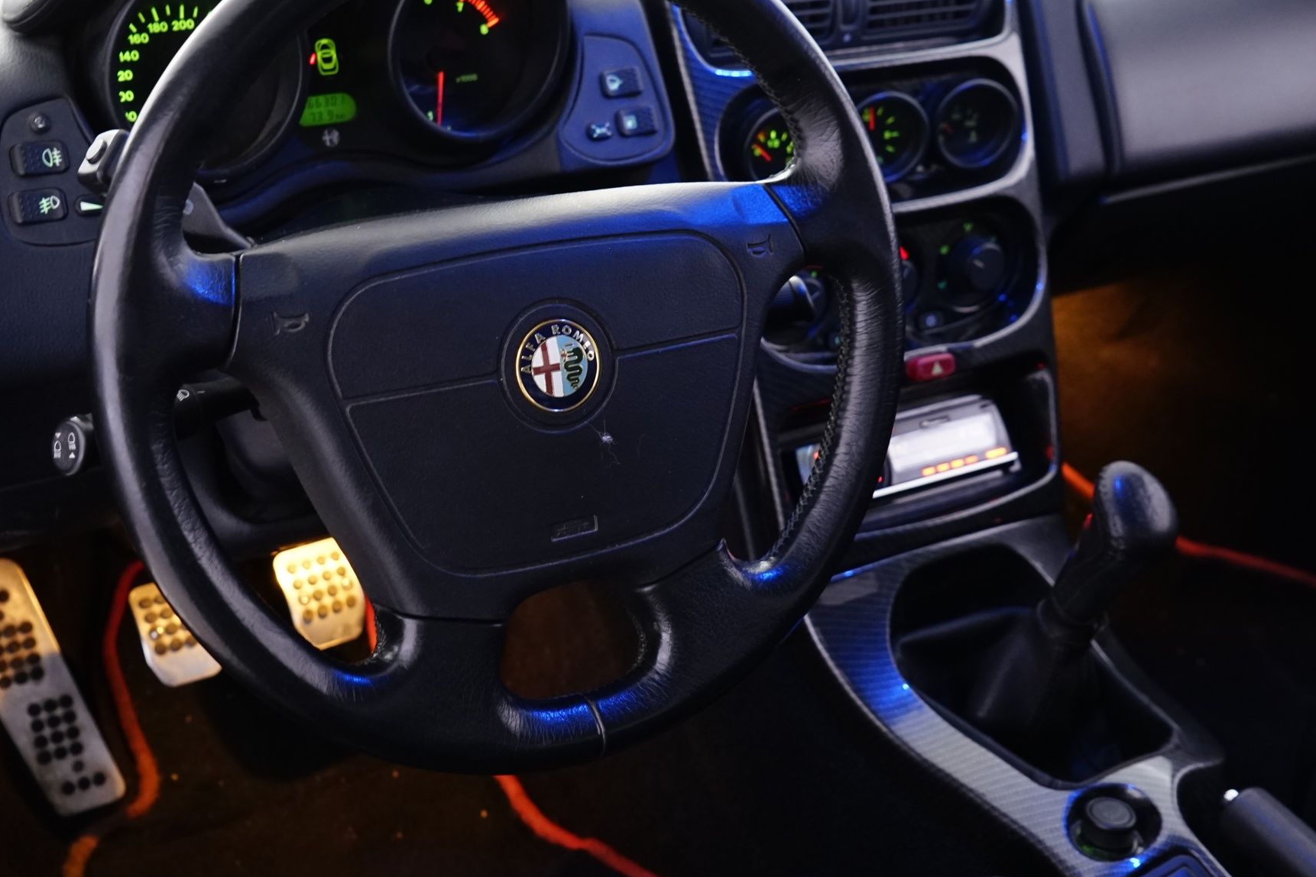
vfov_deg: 29.8
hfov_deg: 43.5
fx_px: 1645
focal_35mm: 45
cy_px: 366
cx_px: 565
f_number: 5
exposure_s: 1/8
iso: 1600
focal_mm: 31
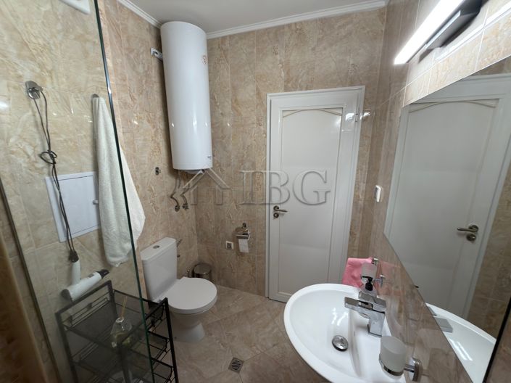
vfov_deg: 85.6
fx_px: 207
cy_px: 192
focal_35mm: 14
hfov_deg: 102.1
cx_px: 256
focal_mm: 2.22
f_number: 2.2
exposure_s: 1/25
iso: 80
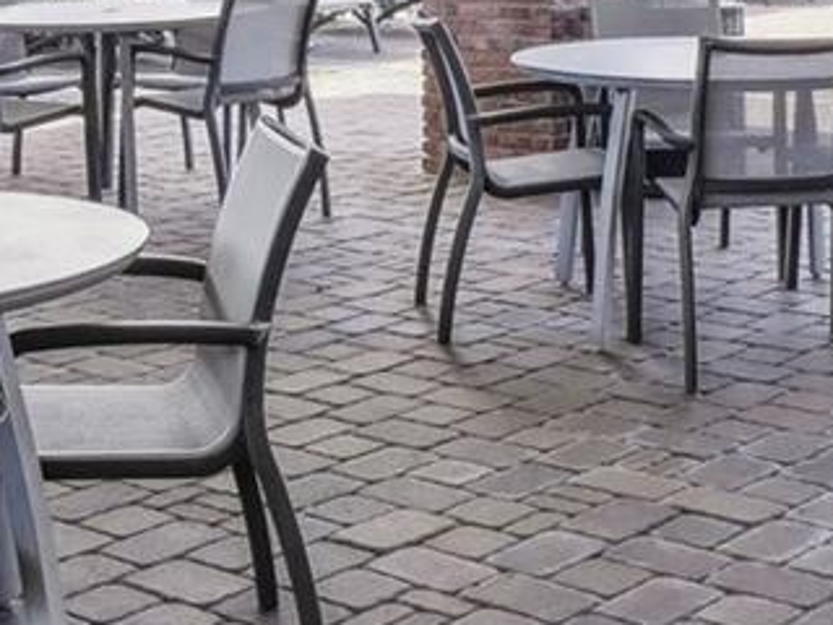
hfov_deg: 24.5
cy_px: -125
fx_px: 1911
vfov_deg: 17.7
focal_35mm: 79
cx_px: 539
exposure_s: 1/200
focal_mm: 11
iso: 400
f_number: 8
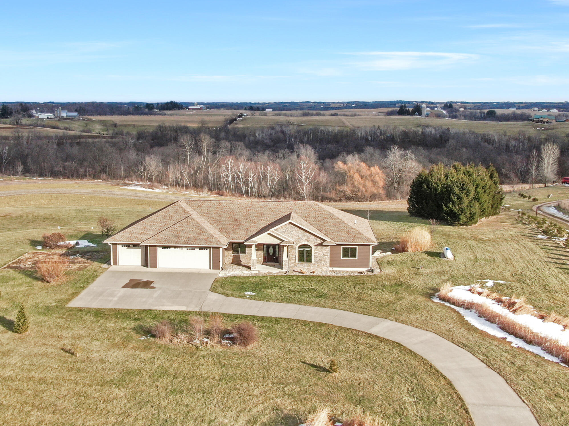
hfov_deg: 51.3
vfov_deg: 39.5
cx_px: 254
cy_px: 176
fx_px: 592
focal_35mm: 36
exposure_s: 1/640
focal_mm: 4.39
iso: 110
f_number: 2.8
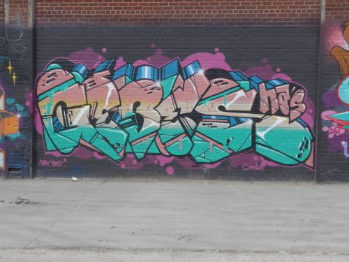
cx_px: 174
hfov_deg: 38.9
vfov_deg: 29.7
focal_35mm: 49
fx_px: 494
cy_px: 131
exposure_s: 1/1300
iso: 80
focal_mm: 10.1
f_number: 3.2
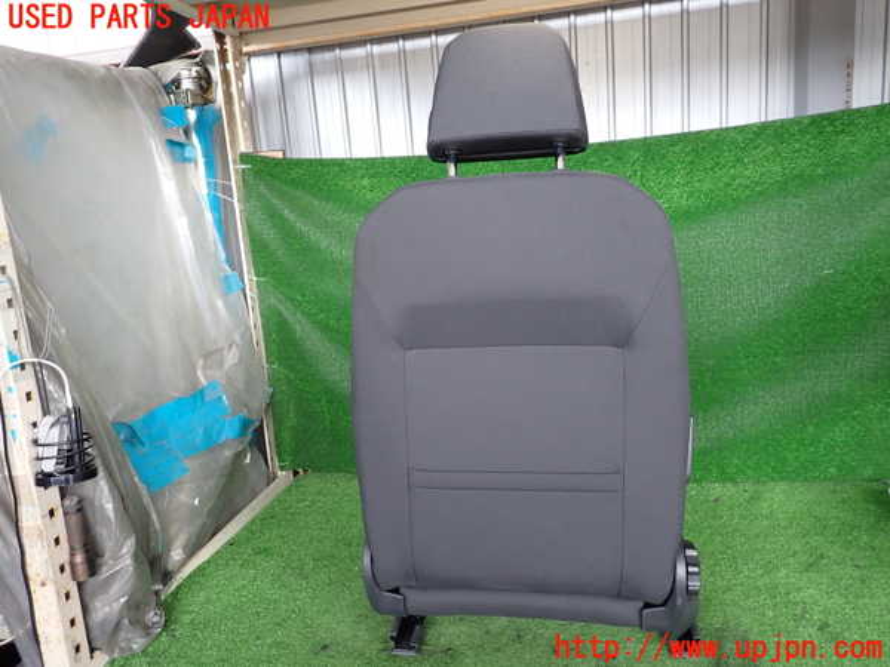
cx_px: 445
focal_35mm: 25
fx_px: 643
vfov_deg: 54.9
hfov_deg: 69.4
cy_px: 334
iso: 200
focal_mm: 4.5
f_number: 2
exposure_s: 1/80
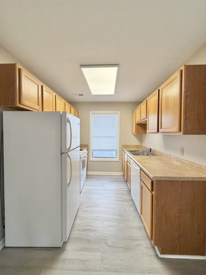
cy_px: 138
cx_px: 103
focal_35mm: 14
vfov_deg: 102.1
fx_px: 111
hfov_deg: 85.7
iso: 200
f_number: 2.2
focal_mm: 2.22
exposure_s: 1/120
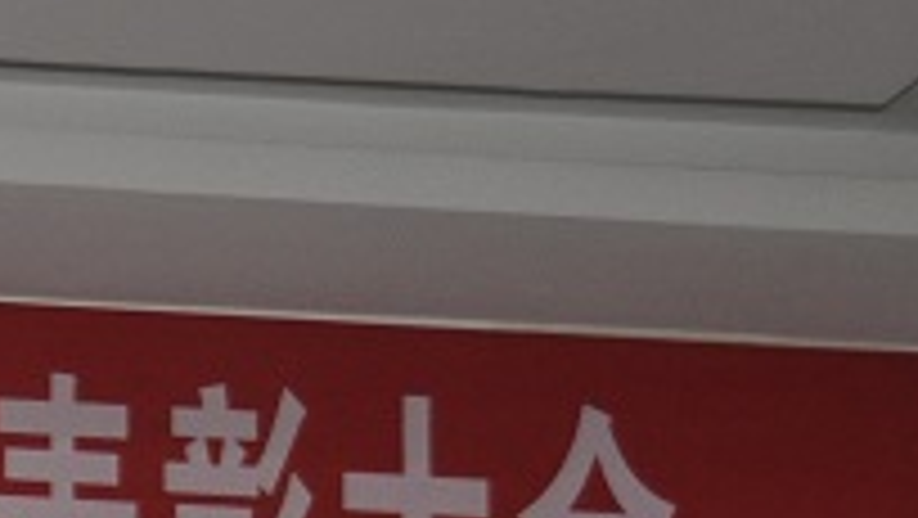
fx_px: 3752
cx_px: -810
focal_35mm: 154
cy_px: 759
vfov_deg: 7.8
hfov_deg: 12.5
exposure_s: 1/60
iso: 800
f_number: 4
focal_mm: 25
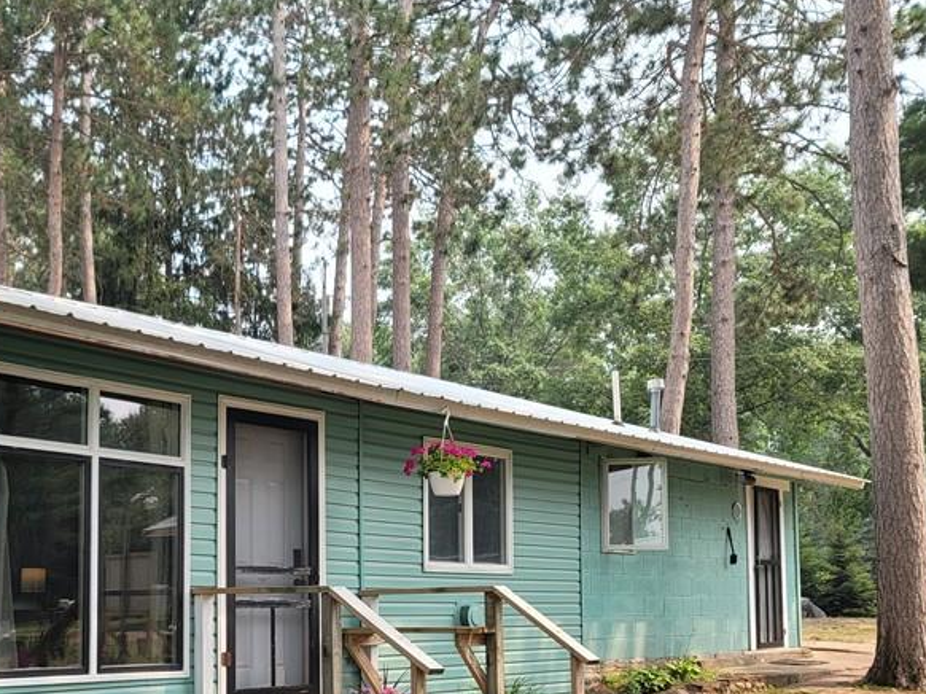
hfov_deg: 41.7
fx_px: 1177
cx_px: 232
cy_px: 530
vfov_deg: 32.2
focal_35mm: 44
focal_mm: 7
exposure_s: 1/235
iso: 20
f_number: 1.8
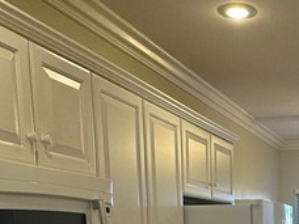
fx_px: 544
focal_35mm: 63
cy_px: 314
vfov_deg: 20.6
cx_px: 306
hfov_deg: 28.6
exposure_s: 1/120
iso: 100
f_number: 2.2
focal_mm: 2.22
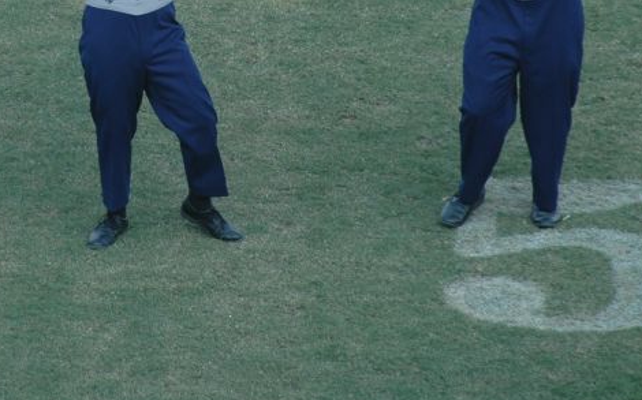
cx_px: 115
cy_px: -40
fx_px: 11644
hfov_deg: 3.2
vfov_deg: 2.0
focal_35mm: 666
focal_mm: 200
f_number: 5.6
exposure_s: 1/250
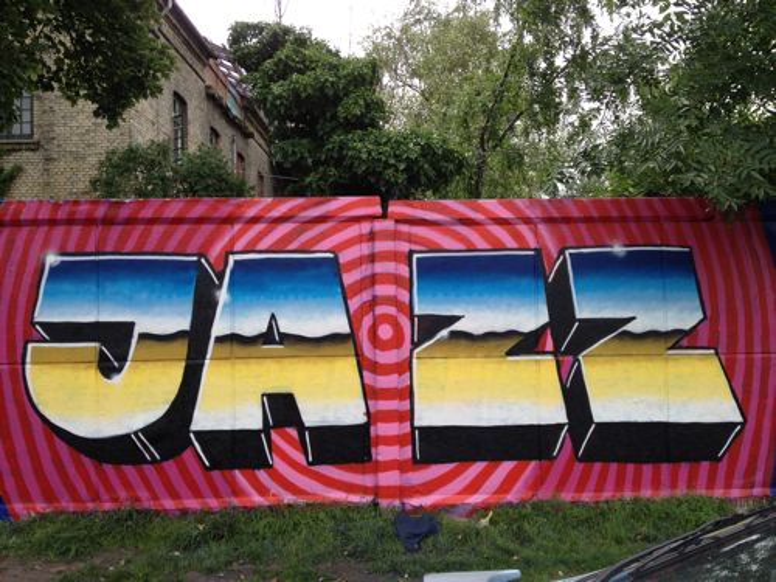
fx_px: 785
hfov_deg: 52.6
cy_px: 291
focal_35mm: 35
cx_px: 388
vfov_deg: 40.7
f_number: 2.4
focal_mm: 4.28
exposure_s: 1/708
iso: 64
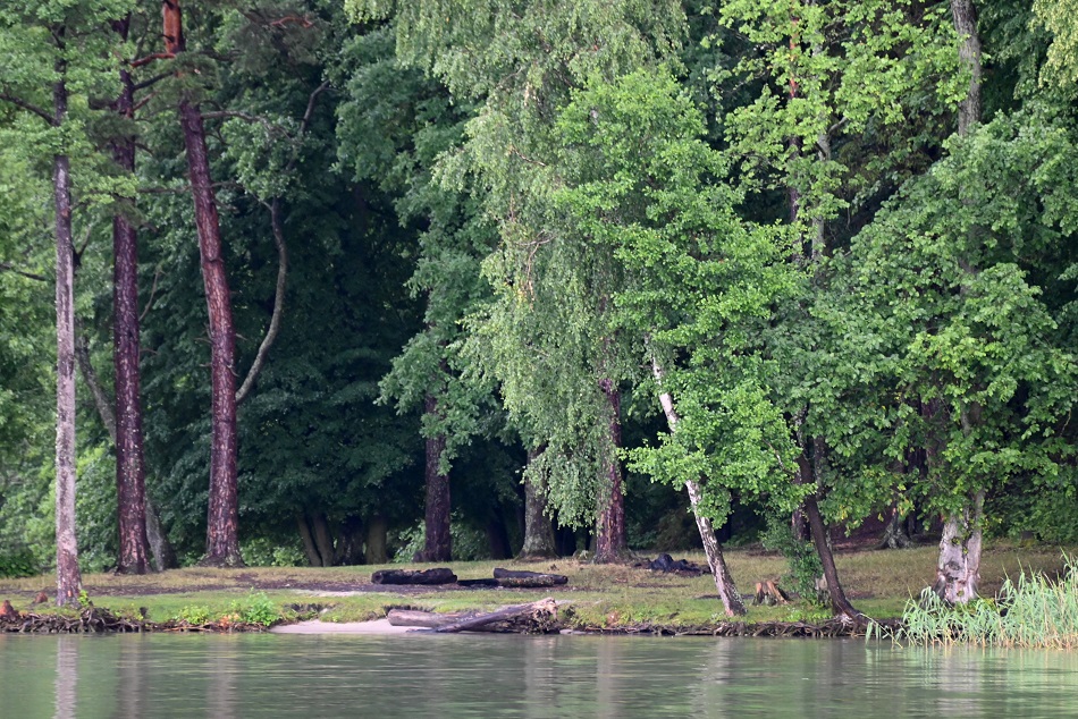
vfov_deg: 4.6
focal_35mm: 300
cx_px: 539
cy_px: 360
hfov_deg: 6.9
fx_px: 8986
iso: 2500
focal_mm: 300
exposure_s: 1/500
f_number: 5.6
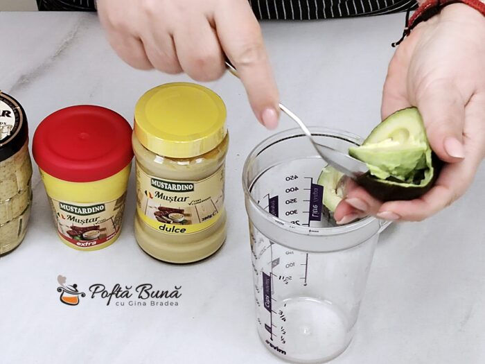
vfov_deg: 13.2
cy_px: 182
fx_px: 1569
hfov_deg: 17.6
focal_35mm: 112
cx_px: 242
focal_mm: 5.25
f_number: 1.75
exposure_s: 1/50
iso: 213
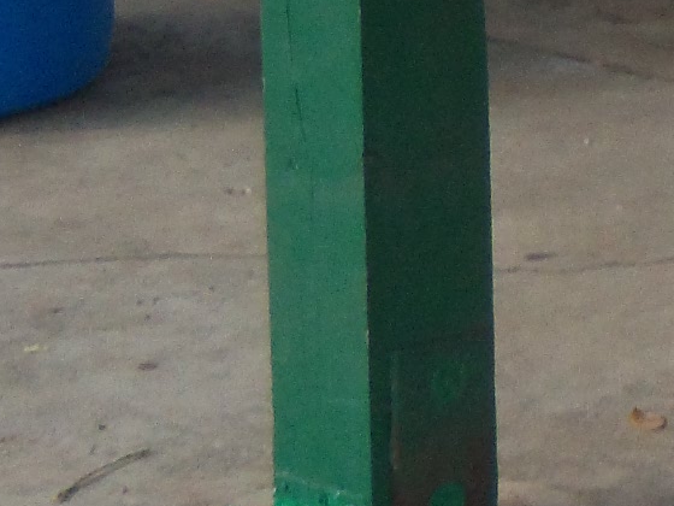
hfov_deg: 7.3
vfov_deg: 5.8
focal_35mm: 252
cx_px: 1656
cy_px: -498
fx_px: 4907
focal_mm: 8.7
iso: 125
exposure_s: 1/50
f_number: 4.6
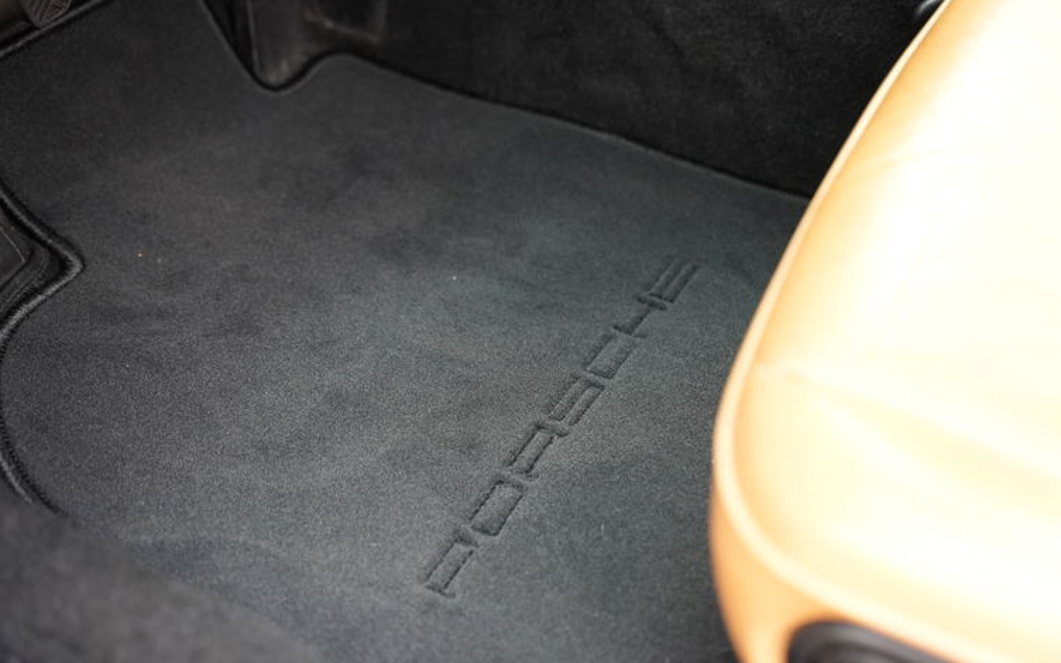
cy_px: 348
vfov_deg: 25.5
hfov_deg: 39.8
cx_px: 538
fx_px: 1467
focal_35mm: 51
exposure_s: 1/160
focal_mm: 48.7
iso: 2500
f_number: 2.8
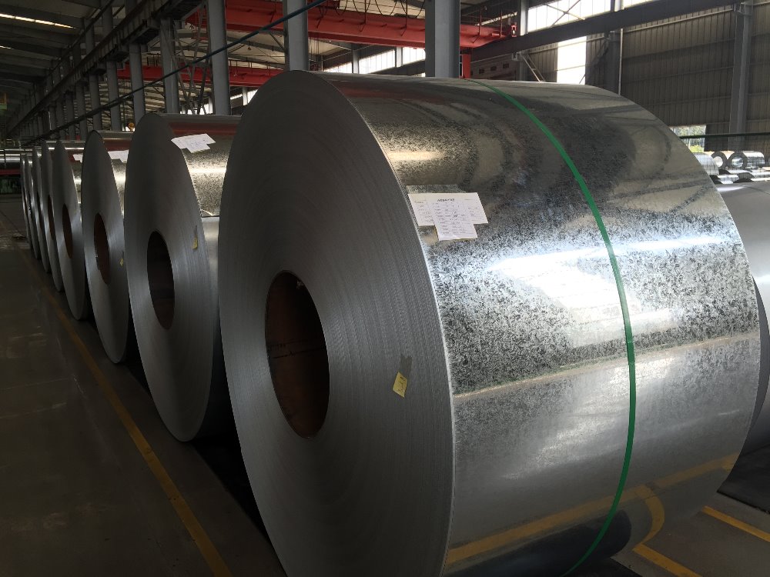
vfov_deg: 48.2
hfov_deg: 61.7
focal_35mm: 29
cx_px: 385
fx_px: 645
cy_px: 288
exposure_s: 1/120
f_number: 2.2
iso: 32
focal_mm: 4.15
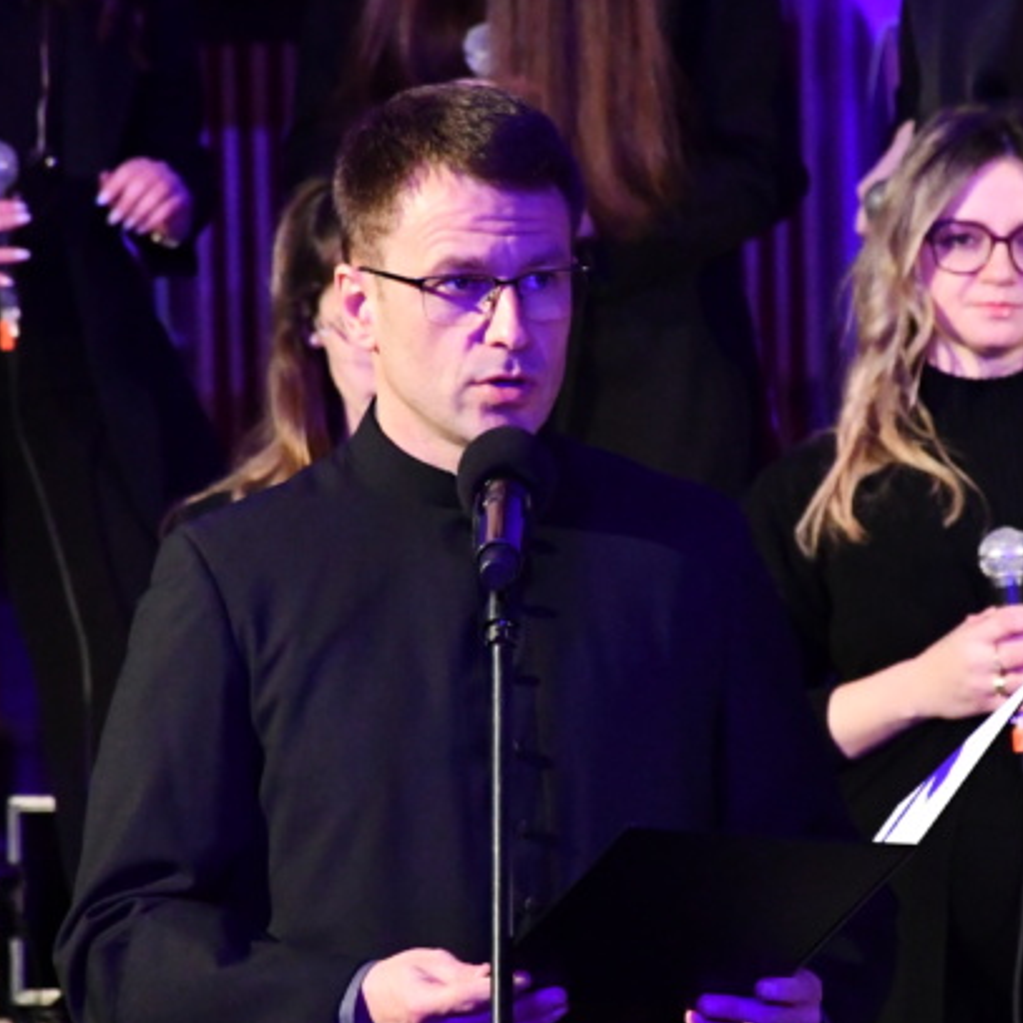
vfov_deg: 3.9
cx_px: 631
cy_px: 451
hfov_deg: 3.9
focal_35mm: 449
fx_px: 15012
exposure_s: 1/125
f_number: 5.6
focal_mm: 140
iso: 8000
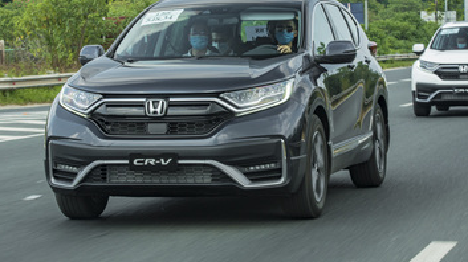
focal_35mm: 146
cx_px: 243
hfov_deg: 14.7
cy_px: 82
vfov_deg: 8.3
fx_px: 1811
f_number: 11
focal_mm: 82
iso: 200
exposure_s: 1/80
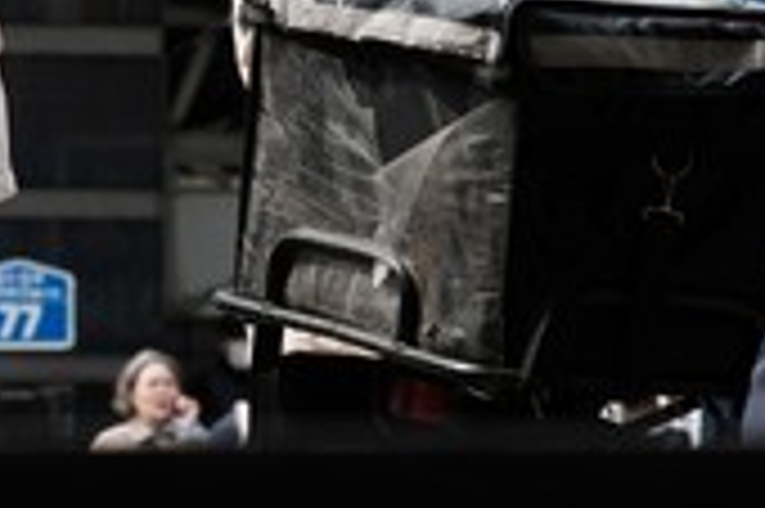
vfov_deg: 2.9
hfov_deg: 4.3
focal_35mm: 477
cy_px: -229
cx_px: 954
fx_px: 10126
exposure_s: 1/500
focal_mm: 90
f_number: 7.1
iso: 400
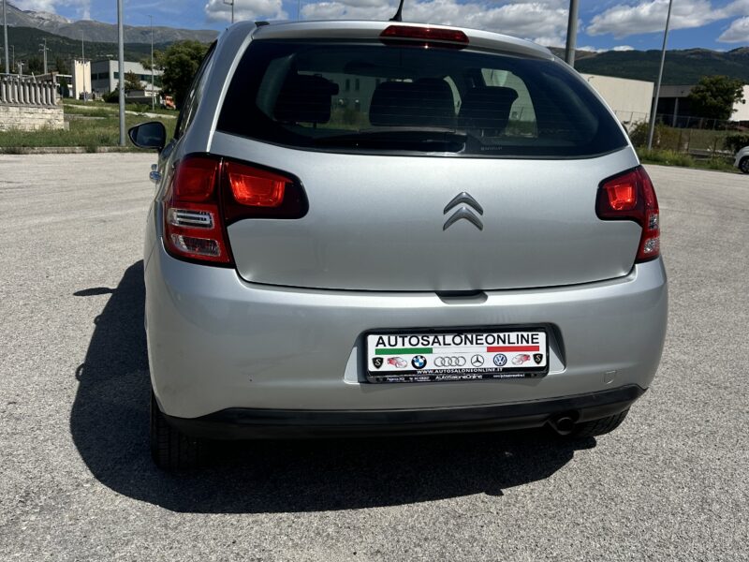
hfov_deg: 71.6
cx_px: 374
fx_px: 519
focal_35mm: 24
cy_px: 281
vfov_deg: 56.8
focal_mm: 6.86
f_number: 1.78
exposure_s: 1/9709
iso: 80
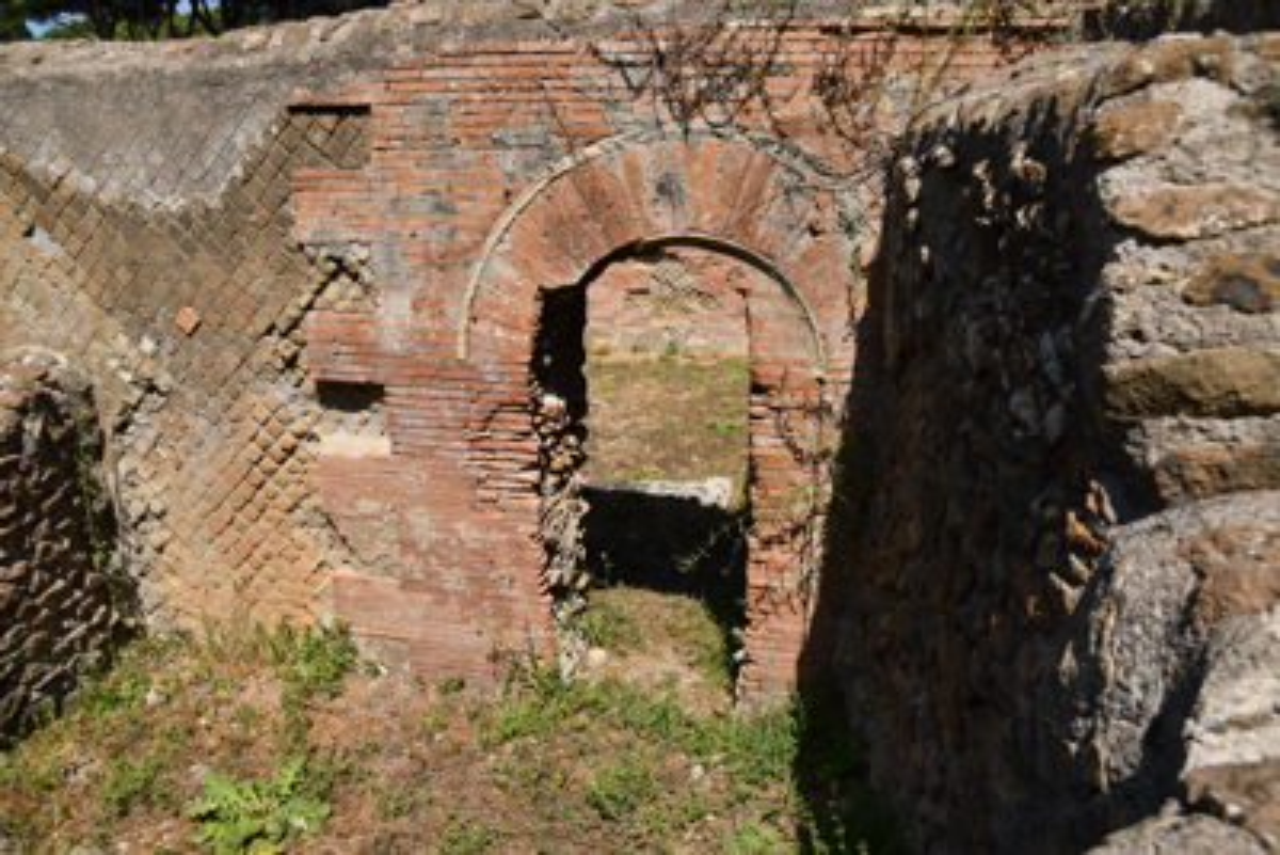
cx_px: 640
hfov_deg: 73.7
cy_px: 428
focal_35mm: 24
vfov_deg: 53.2
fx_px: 854
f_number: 5.6
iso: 100
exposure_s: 1/800
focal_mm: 16
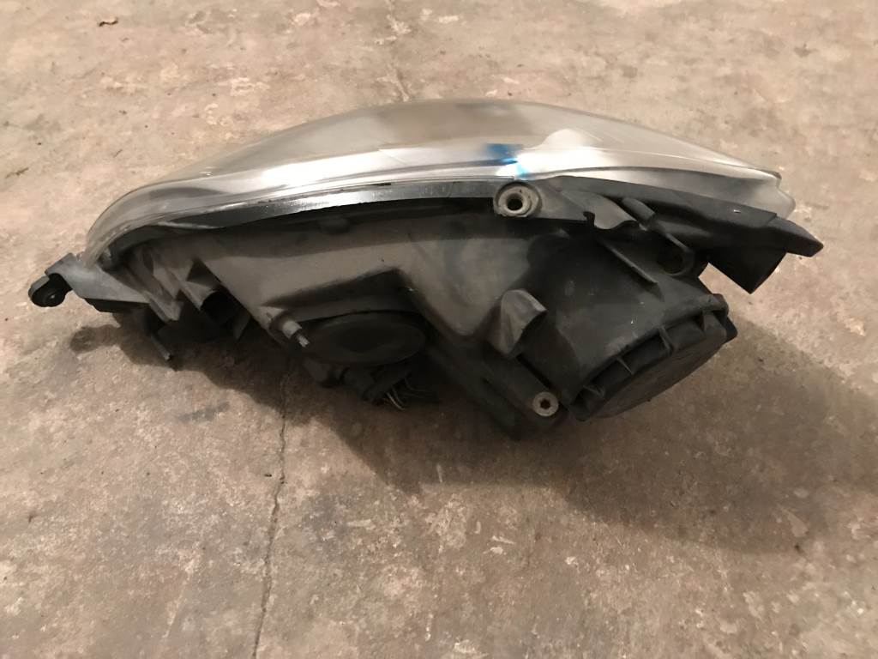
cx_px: 439
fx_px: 710
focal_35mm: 28
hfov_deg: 63.4
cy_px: 330
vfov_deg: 49.7
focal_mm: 3.99
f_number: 1.8
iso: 125
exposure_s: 1/4
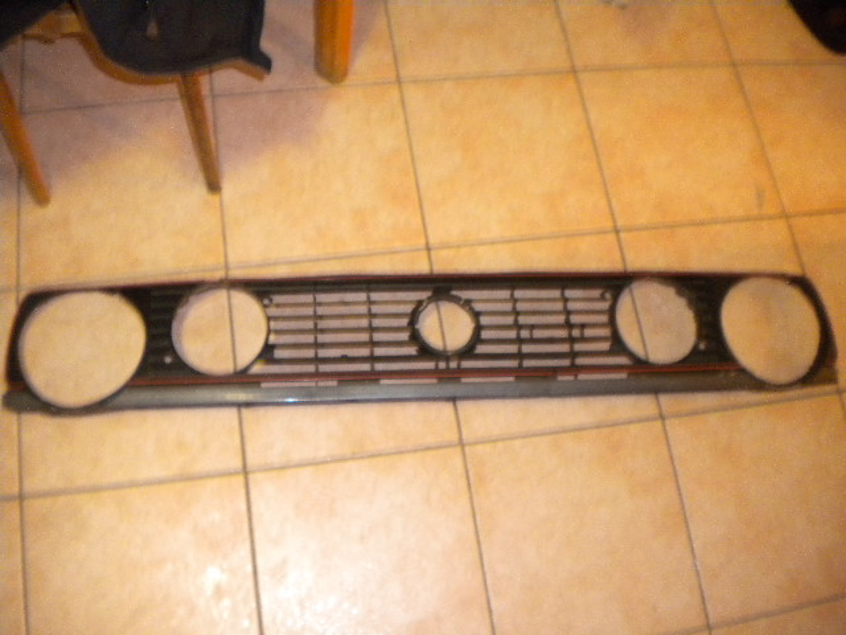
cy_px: 318
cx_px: 423
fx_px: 855
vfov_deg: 40.7
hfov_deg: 52.6
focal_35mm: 35
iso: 400
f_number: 3.1
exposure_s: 1/5.9
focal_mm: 6.3
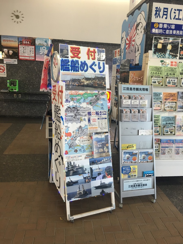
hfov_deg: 48.2
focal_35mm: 29
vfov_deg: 61.7
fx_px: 204
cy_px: 122
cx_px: 92
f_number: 2.2
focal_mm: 4.15
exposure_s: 1/15
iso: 32
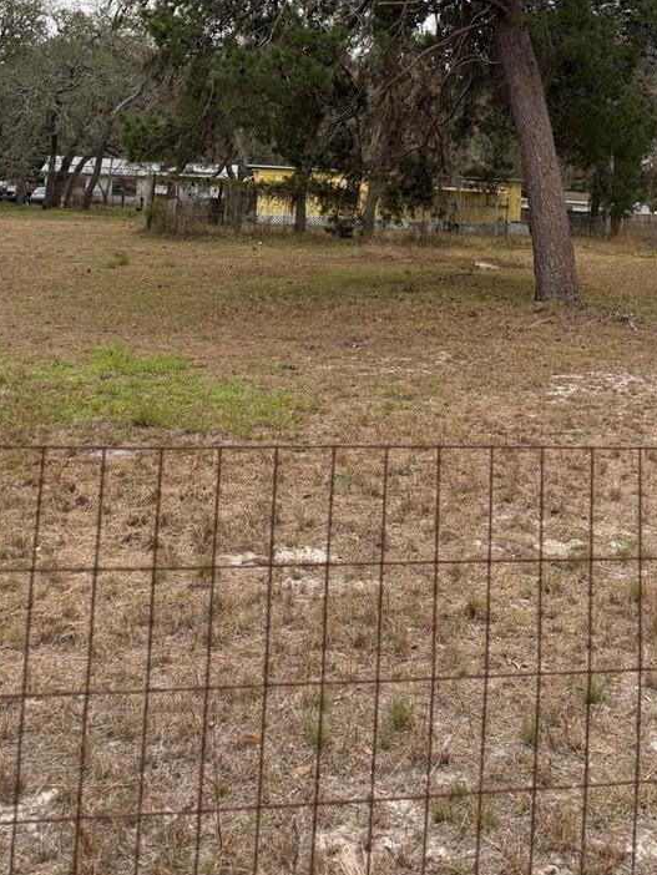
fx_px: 1037
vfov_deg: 43.5
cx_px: 454
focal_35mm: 41
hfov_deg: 34.7
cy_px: 166
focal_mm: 6.76
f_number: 1.78
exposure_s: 1/134
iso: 100
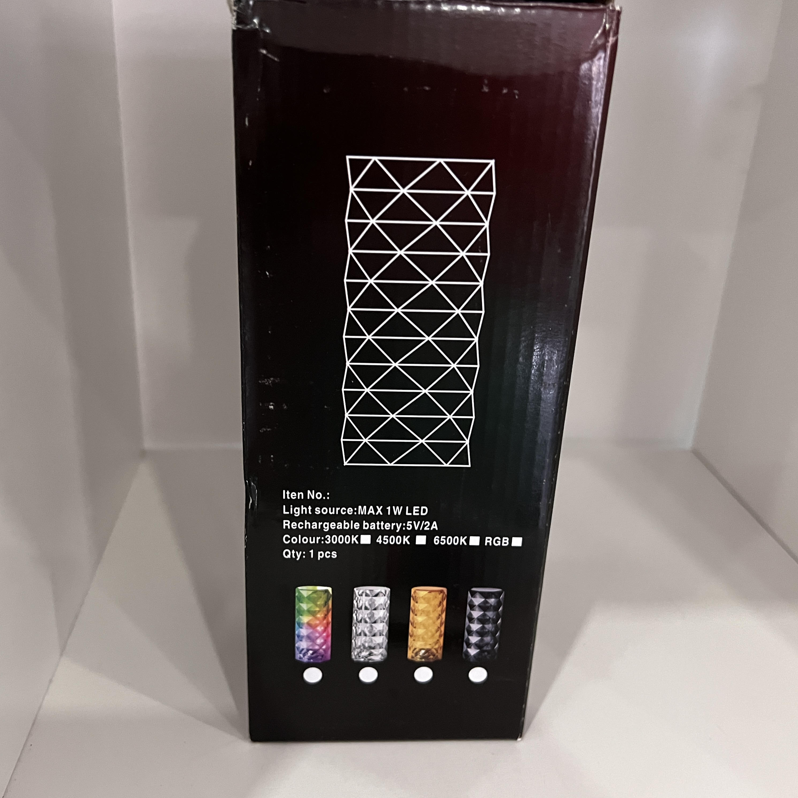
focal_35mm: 31
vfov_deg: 52.5
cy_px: 401
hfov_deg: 52.5
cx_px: 368
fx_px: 809
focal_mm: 5.7
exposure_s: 1/40
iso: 500
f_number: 1.5
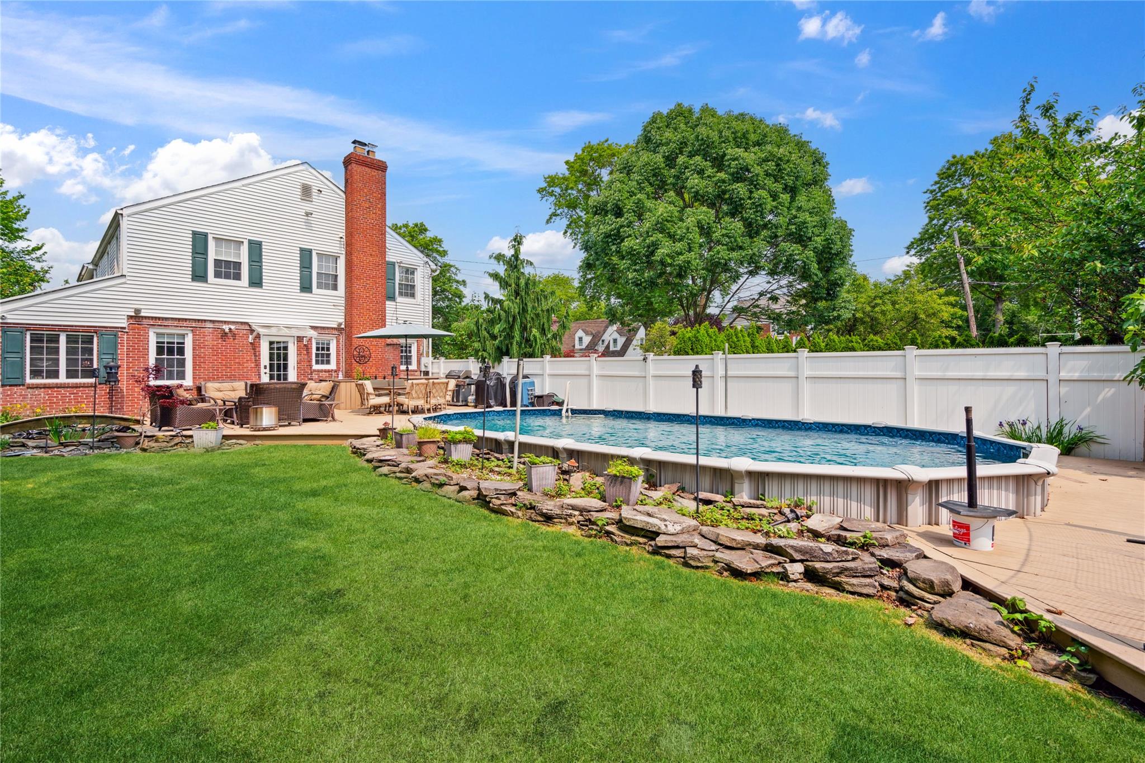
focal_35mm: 16
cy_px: 382
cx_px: 572
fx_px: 509
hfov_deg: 96.7
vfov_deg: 73.7
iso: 100
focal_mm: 16
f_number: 5.6
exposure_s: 1/200
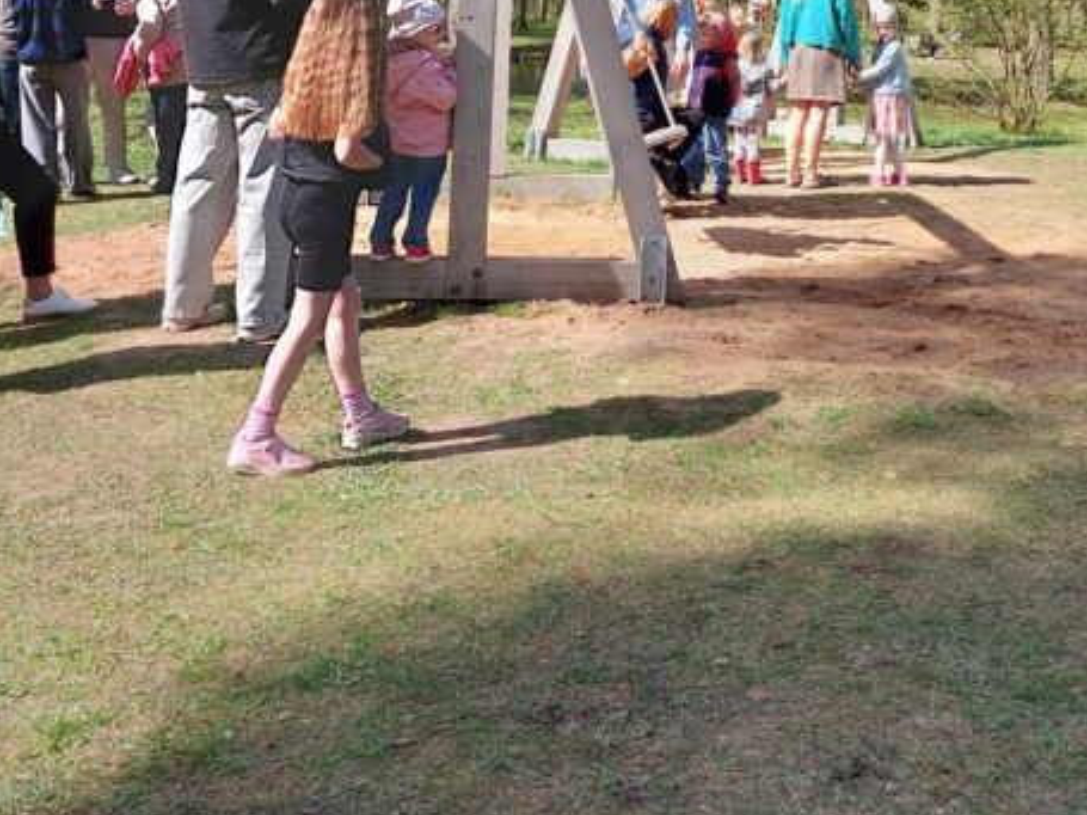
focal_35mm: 54
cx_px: 819
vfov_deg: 25.6
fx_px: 1695
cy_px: -7
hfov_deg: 34.8
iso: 25
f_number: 1.8
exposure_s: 1/488
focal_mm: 5.23
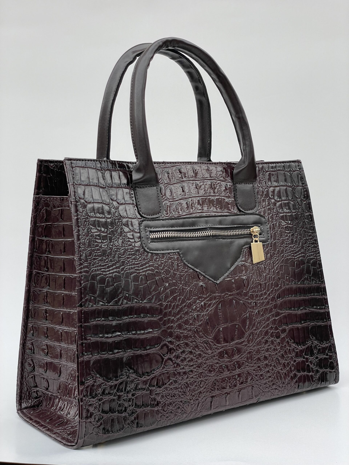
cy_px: 232
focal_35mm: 52
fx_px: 699
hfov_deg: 28.0
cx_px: 174
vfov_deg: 36.8
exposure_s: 1/533
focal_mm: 6
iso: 25
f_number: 2
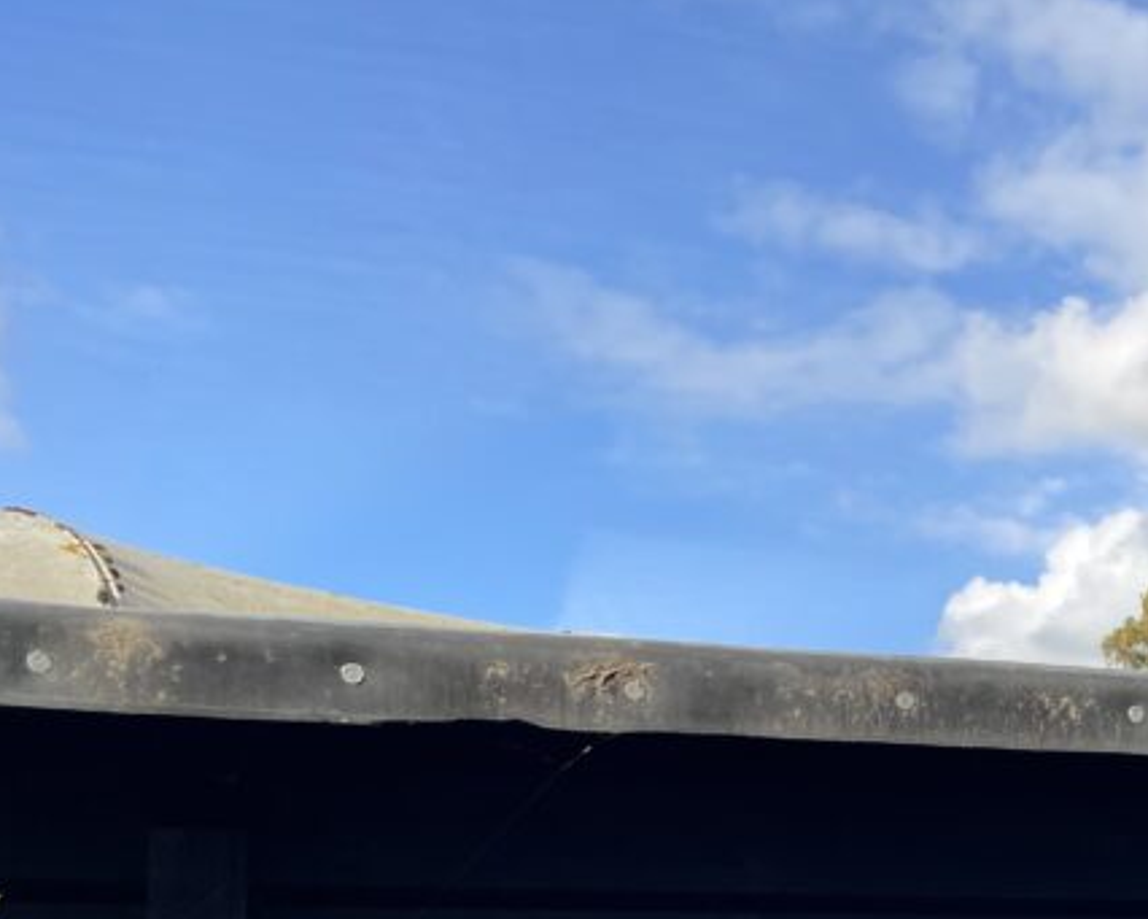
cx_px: 1369
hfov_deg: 27.4
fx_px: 2073
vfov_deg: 24.1
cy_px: 879
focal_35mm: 61
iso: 32
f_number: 1.6
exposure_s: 1/1401
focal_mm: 4.2
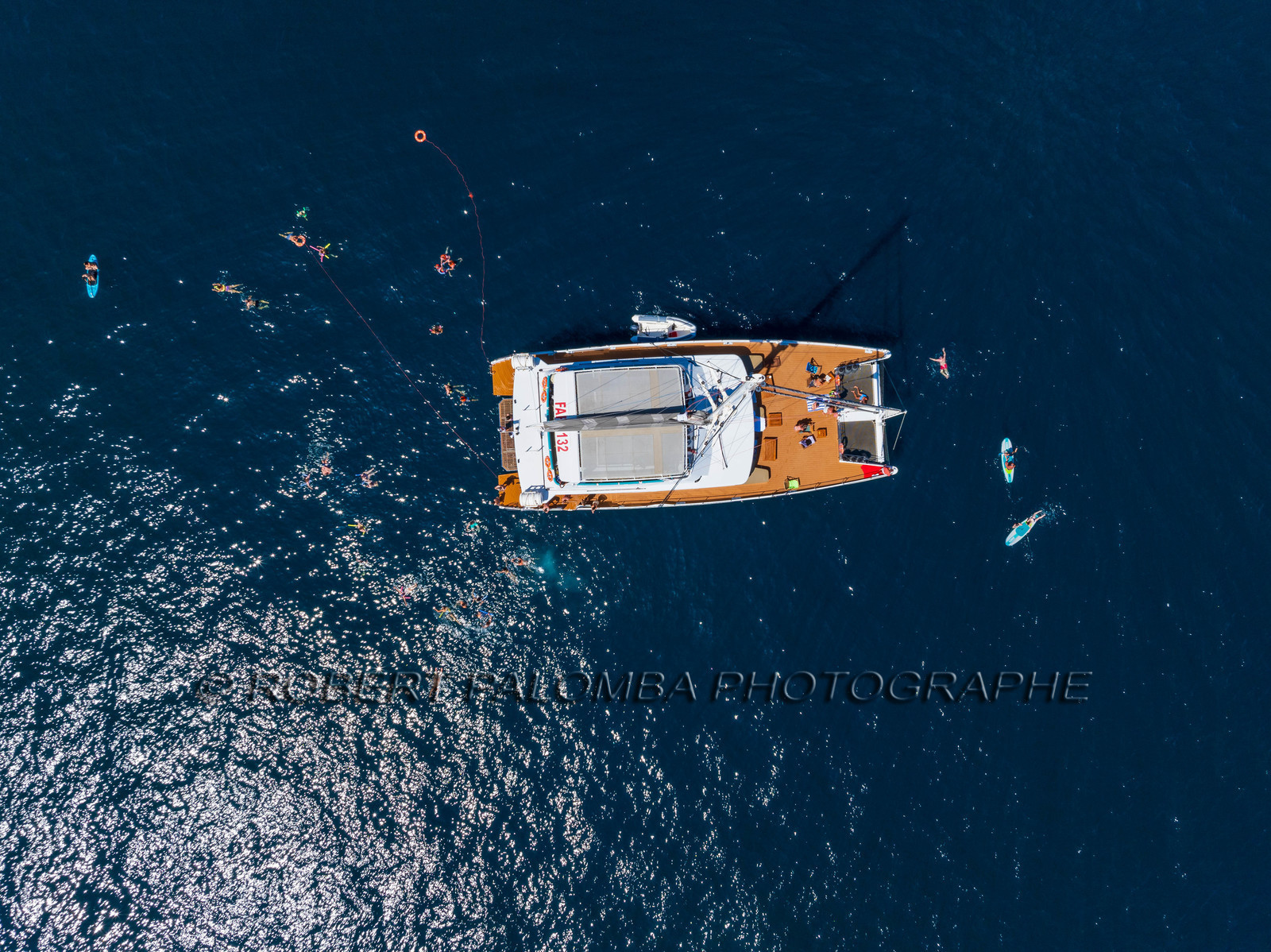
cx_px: 636
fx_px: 881
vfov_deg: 56.8
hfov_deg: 71.6
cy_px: 476
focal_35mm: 24
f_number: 11
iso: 100
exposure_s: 1/240
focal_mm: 12.3
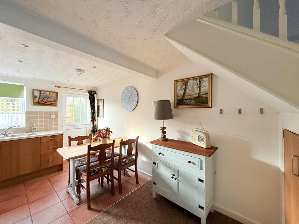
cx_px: 150
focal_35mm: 14
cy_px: 112
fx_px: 121
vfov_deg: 85.7
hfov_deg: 102.1
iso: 160
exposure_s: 1/99
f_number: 2.2
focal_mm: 2.22
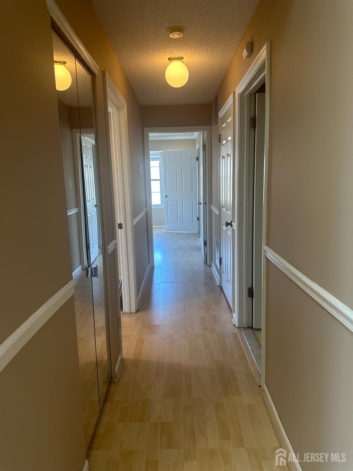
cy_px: 236
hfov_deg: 56.8
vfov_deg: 71.6
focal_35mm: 24
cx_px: 176
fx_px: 326
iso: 200
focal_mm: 6.86
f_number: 1.78
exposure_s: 1/120
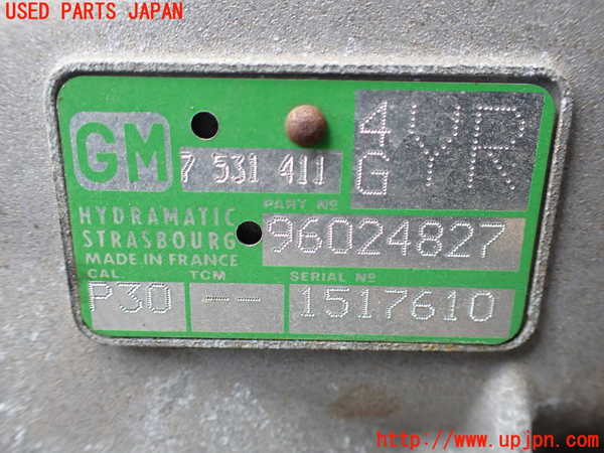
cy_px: 226
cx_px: 302
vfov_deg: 46.8
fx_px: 523
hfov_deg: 60.0
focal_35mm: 30
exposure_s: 1/125
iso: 320
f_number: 2.3
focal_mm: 5.4
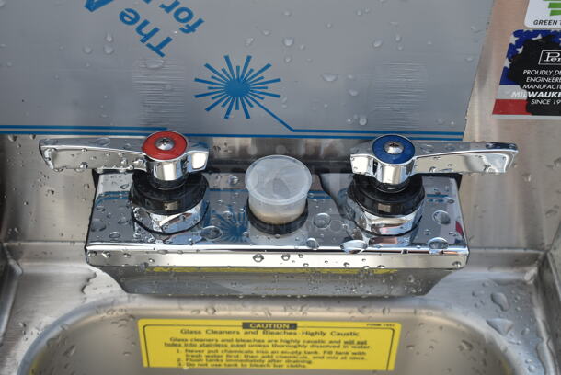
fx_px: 842
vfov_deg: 25.1
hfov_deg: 36.8
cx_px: 280
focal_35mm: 54
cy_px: 188
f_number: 9
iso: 100
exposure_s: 1/200
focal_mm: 36
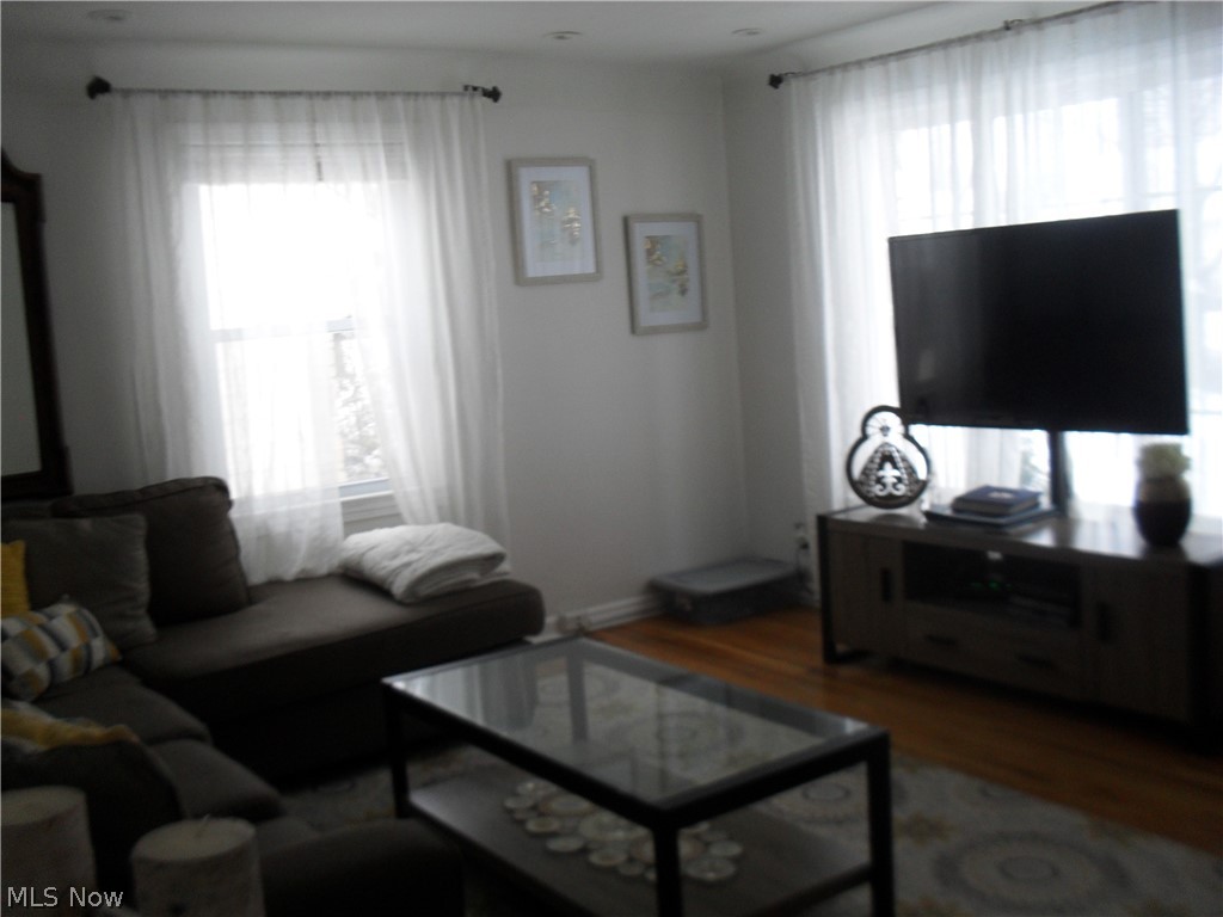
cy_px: 458
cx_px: 612
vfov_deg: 40.7
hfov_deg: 52.6
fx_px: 1237
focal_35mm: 35
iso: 120
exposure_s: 1/30
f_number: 3.2
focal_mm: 6.3
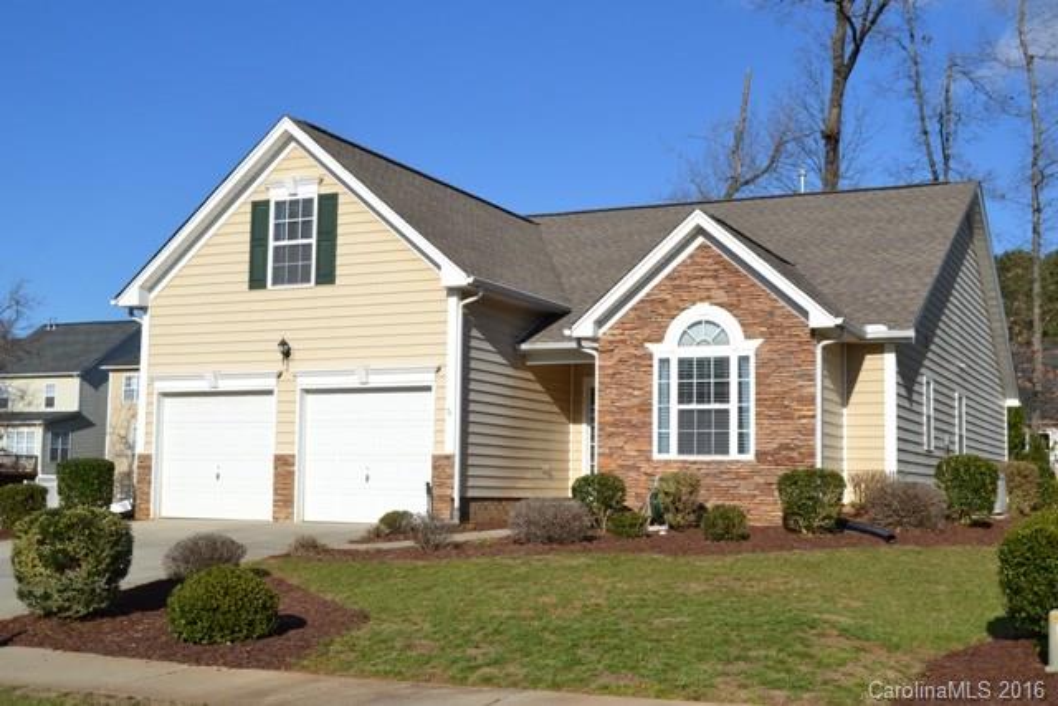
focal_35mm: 45
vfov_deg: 29.9
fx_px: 1323
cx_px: 529
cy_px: 353
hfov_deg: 43.6
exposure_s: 1/320
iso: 100
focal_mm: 30
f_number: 9
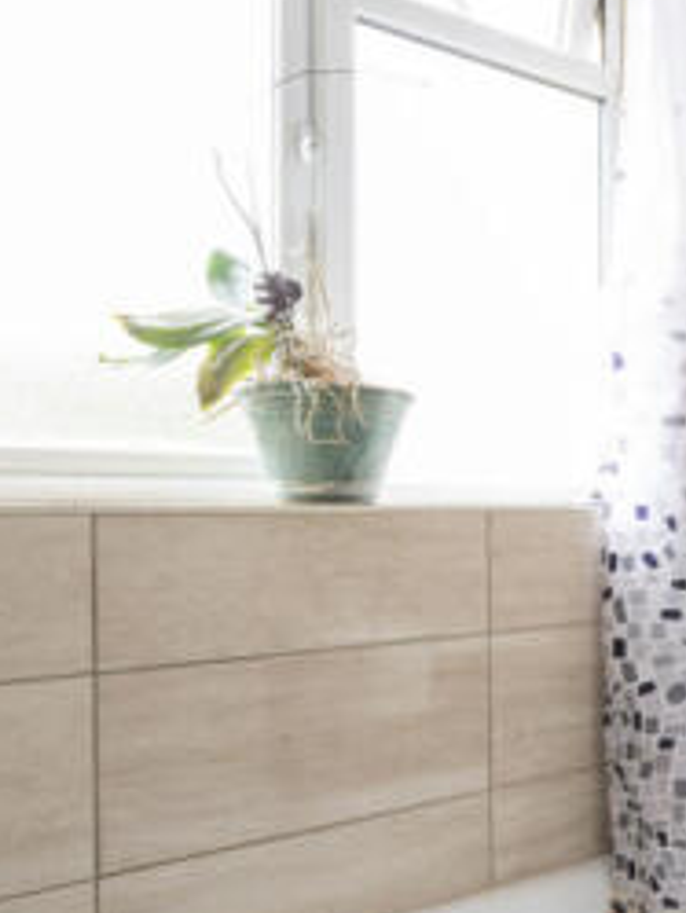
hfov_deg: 29.4
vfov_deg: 48.7
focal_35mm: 38
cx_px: 921
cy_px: 535
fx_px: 1003
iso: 250
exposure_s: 1/1.25
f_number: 16
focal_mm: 15
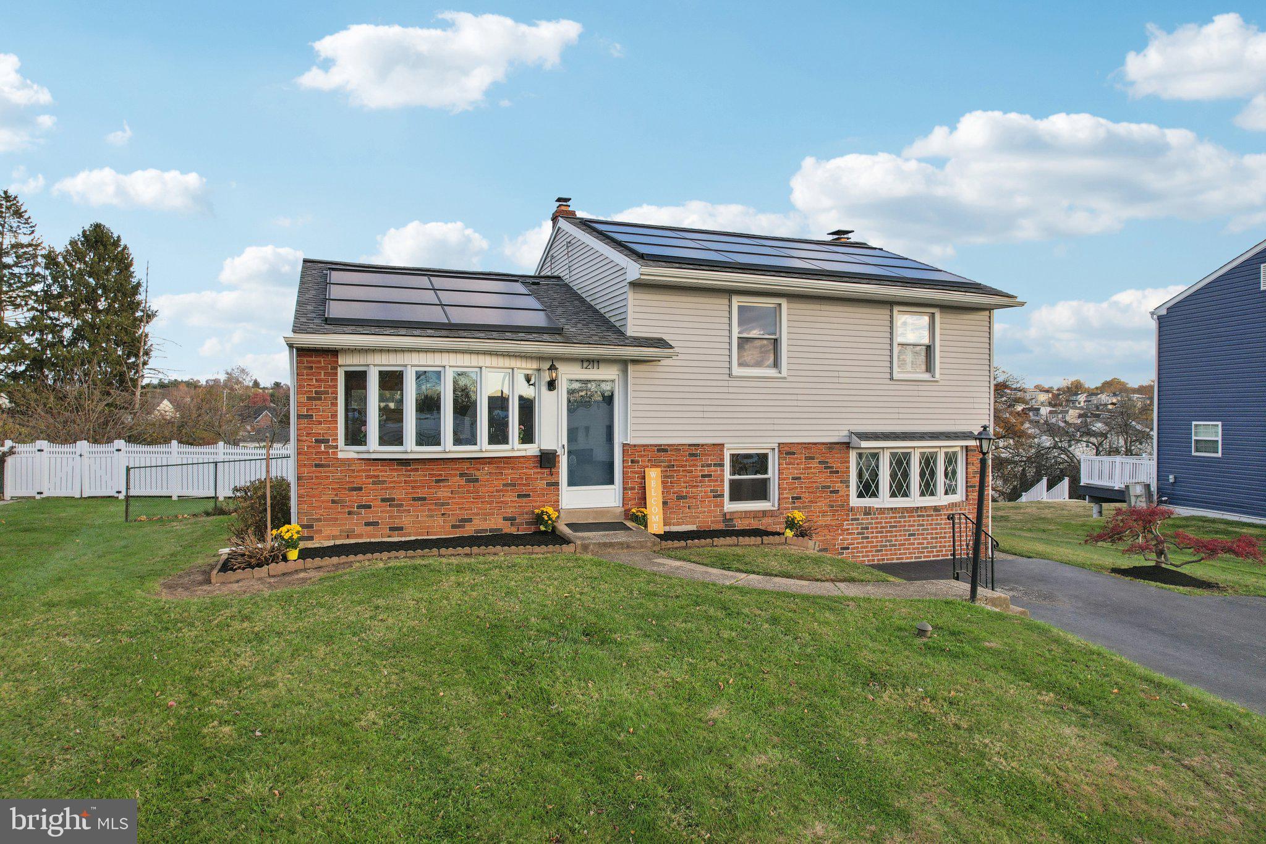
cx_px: 633
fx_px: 774
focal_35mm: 22
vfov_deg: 57.2
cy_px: 422
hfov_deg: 78.6
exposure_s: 1/500
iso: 100
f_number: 2.8
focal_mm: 8.4
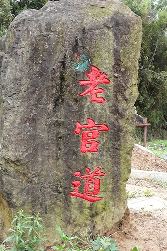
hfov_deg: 31.2
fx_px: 299
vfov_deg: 45.4
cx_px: 84
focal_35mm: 43
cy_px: 126
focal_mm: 29
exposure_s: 1/4000
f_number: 8
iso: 12800
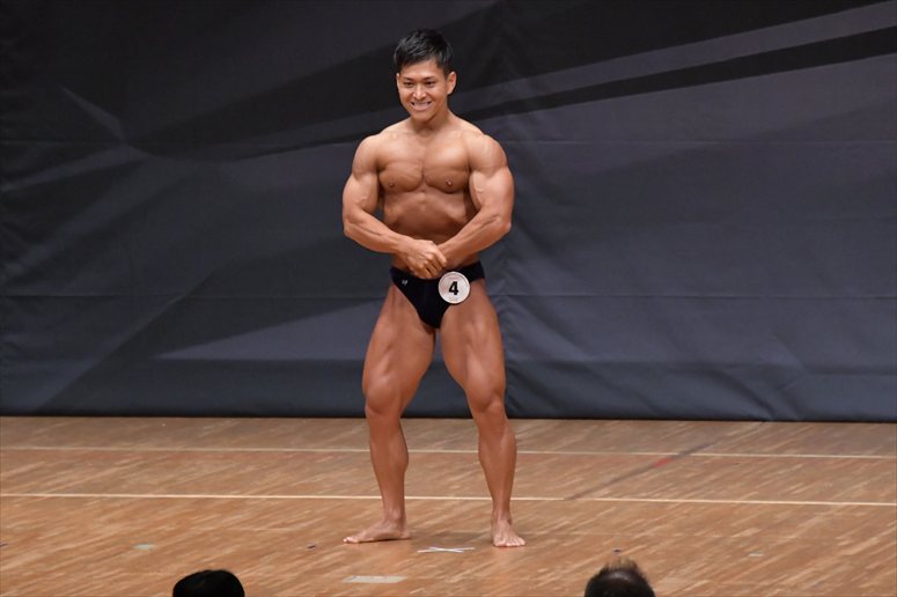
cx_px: 448
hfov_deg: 6.9
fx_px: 7471
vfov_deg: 4.6
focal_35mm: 300
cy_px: 298
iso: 6400
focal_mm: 200
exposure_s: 1/400
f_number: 5.6
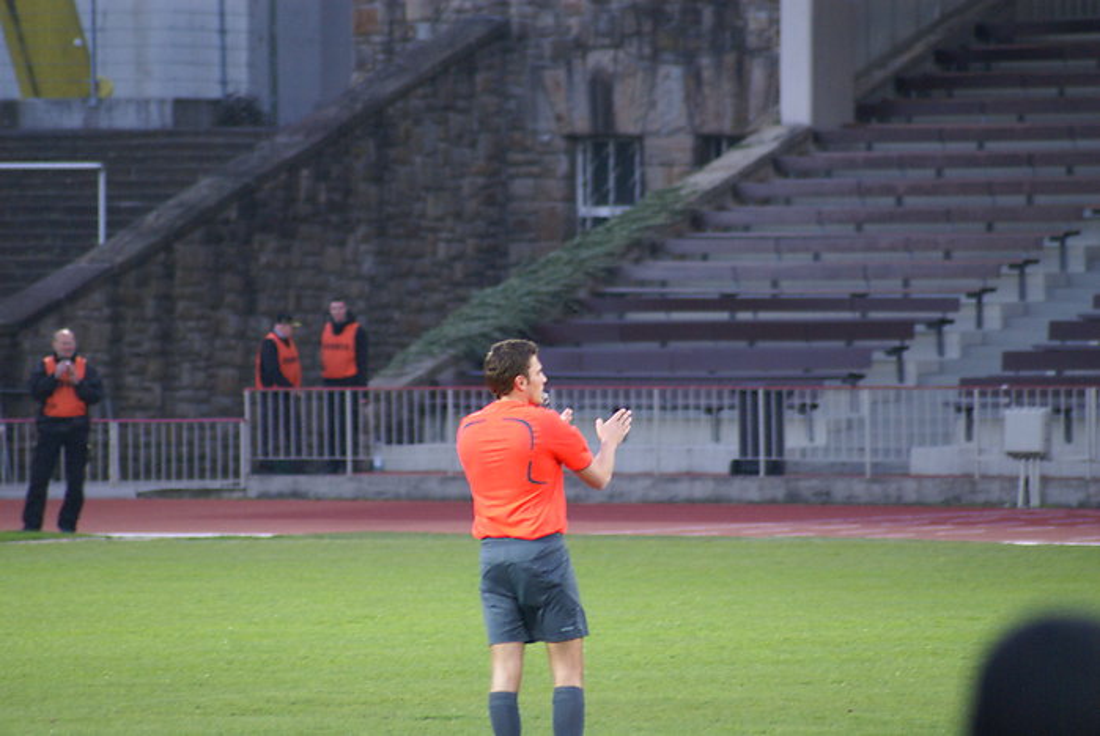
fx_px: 10555
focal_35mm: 345
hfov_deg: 6.0
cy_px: 368
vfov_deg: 4.0
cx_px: 550
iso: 800
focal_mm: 230
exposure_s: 1/50
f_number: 5.6
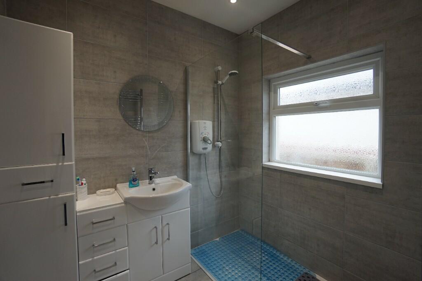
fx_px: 176
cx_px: 211
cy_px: 140
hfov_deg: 100.4
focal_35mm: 15
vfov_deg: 77.3
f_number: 4
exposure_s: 1/60
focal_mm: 10
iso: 200
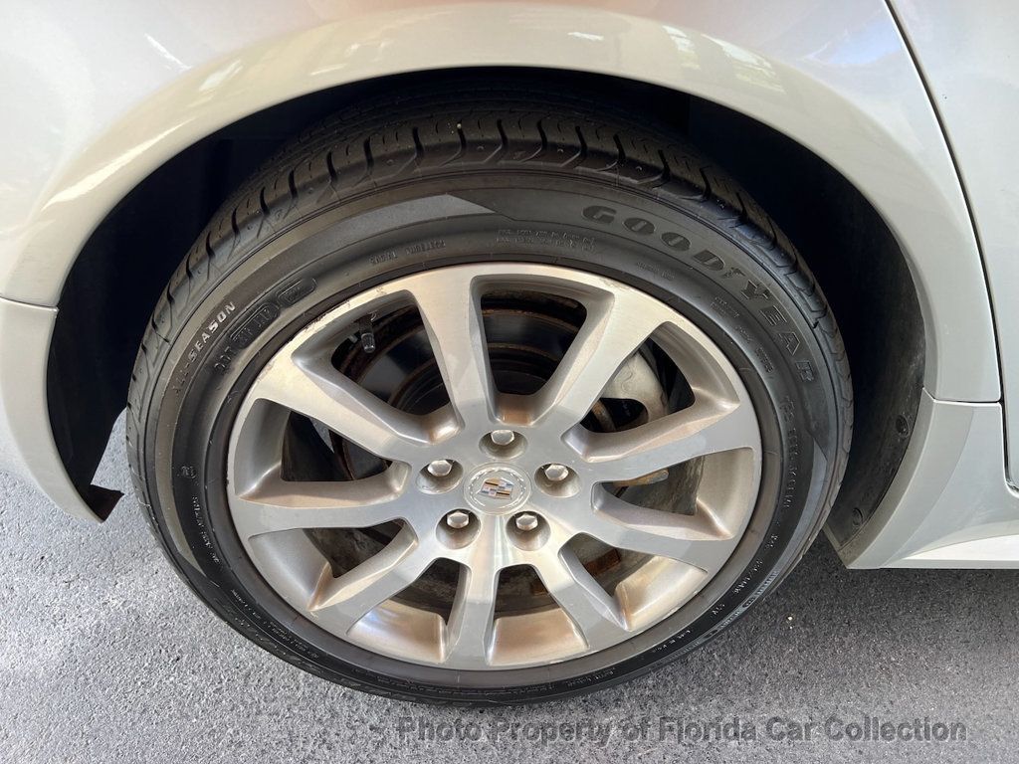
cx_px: 510
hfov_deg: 67.3
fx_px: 765
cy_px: 382
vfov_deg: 53.1
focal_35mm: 26
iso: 64
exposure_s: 1/121
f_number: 1.5
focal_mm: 5.7
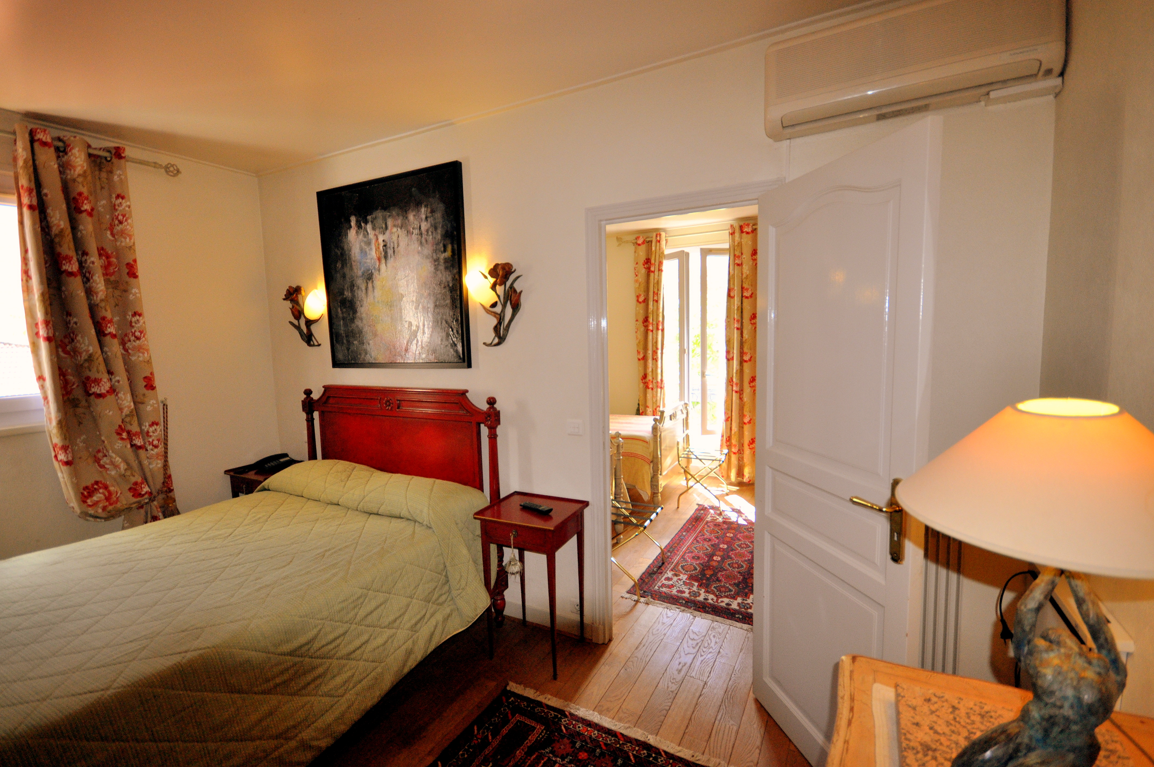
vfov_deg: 77.2
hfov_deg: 100.5
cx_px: 577
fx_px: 480
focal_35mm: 15
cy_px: 384
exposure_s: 1/125
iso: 720
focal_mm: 10
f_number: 4
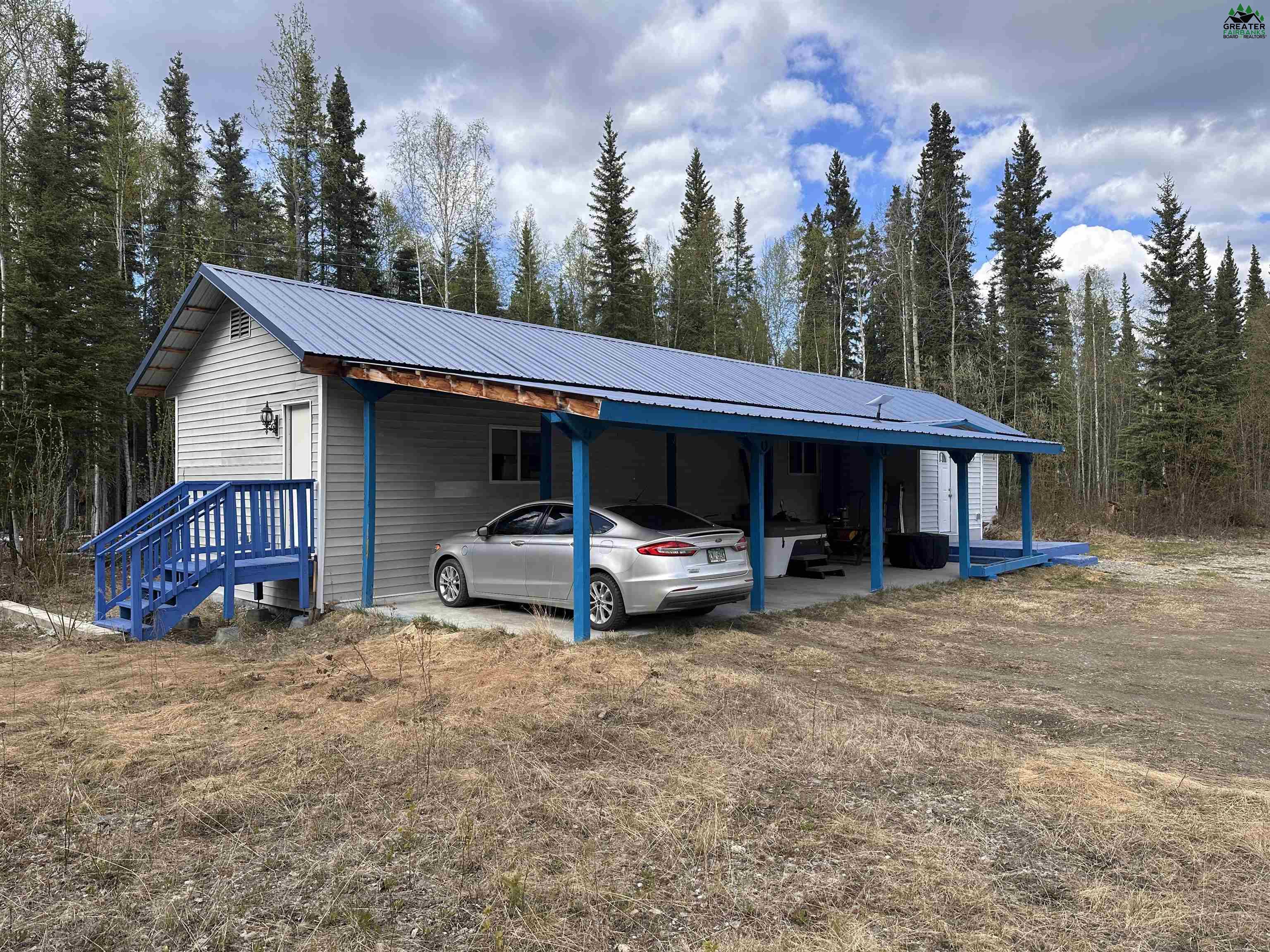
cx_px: 635
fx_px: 881
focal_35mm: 24
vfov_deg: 56.8
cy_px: 476
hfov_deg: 71.6
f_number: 1.78
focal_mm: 6.86
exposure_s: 1/2110
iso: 80
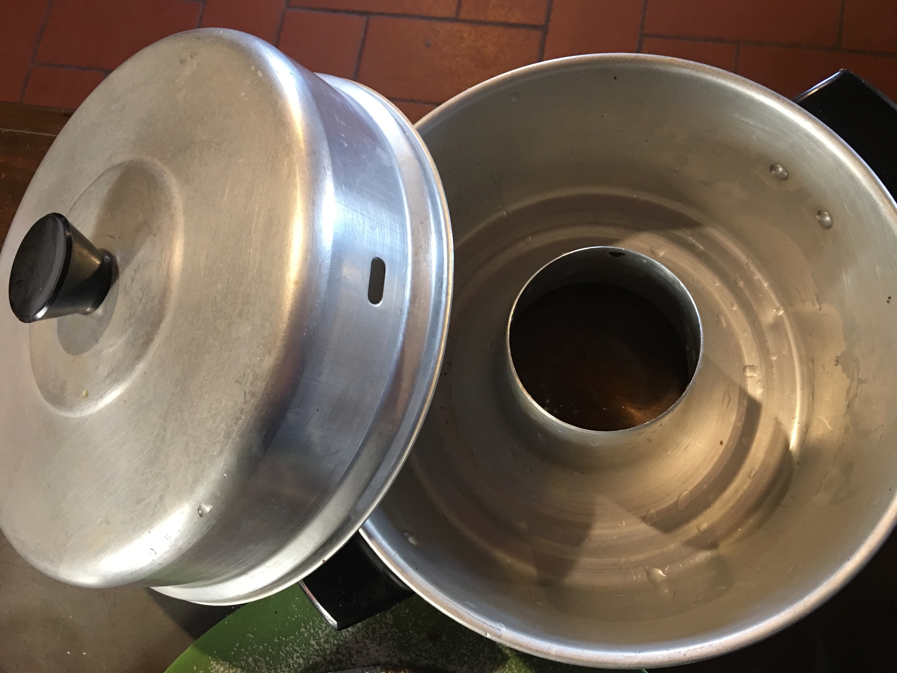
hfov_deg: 61.7
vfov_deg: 48.2
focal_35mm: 29
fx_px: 751
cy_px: 336
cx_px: 448
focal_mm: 4.15
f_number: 2.2
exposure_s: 1/17
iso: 125
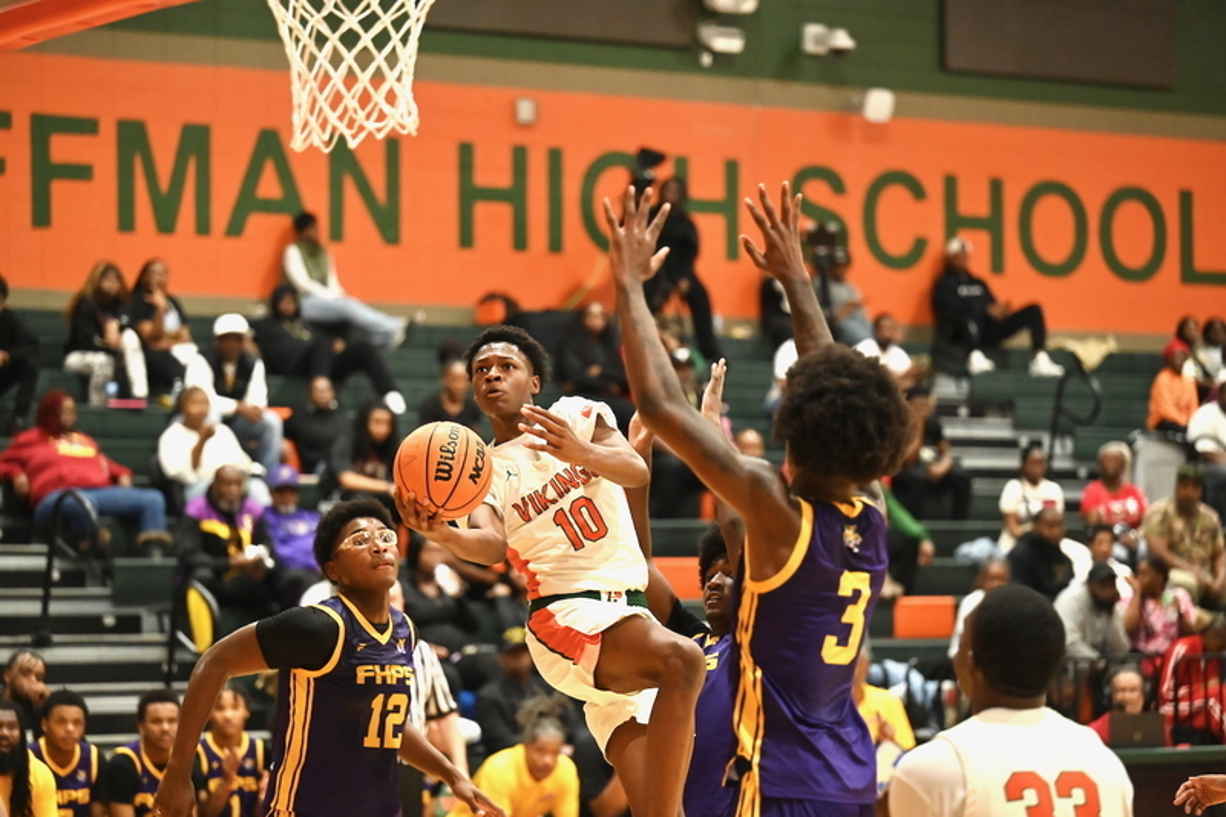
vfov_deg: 11.4
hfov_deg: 17.1
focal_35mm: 120
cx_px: 613
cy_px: 408
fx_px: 4086
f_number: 2.8
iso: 5600
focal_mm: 120
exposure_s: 1/2500
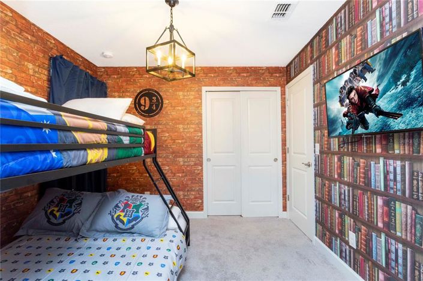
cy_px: 140
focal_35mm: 19
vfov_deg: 64.5
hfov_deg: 86.9
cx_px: 212
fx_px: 223
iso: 1000
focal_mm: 19
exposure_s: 1/10
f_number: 13
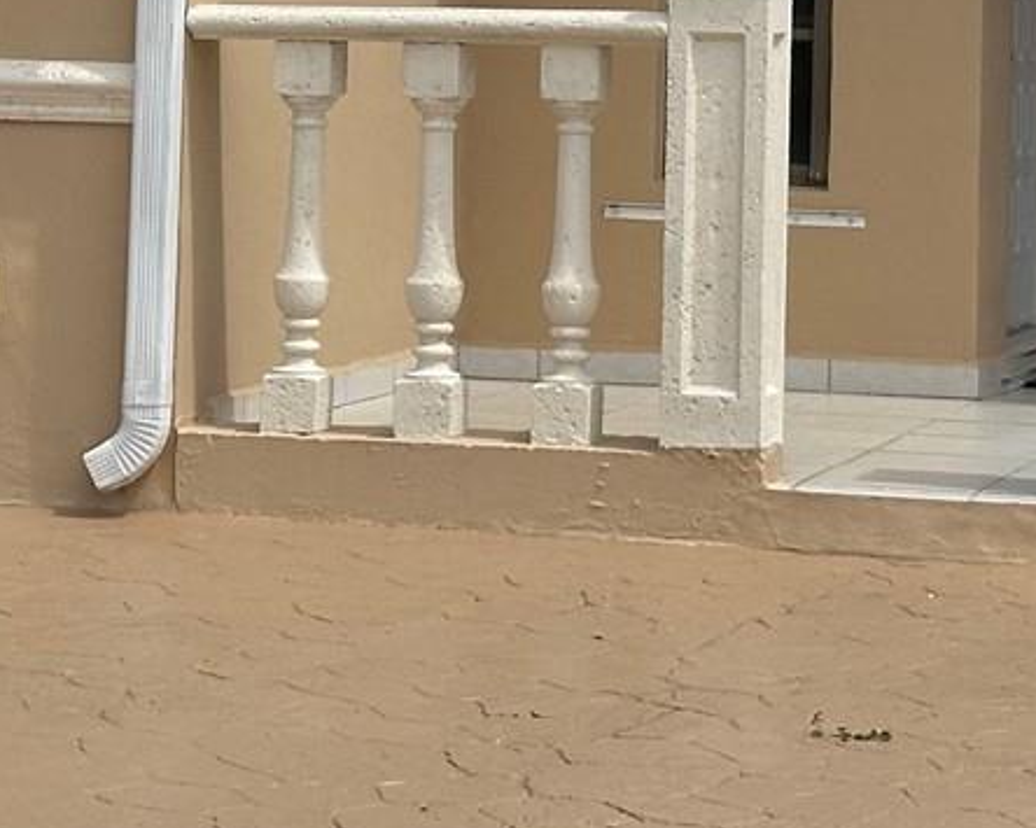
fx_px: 5181
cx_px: 628
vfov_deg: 9.0
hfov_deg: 11.4
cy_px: -313
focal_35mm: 169
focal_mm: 6.86
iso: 64
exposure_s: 1/7092
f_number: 1.78
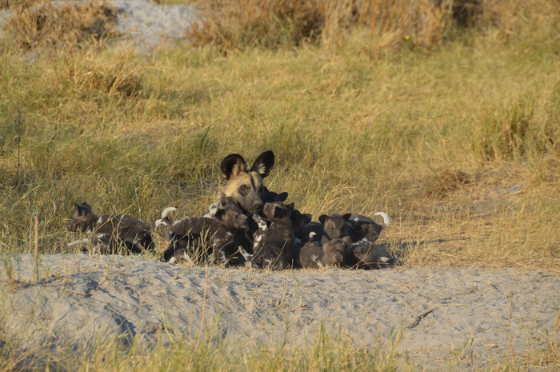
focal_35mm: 300
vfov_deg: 4.6
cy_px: 186
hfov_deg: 6.9
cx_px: 280
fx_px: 4661
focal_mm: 200
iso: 400
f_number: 5.6
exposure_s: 1/1250
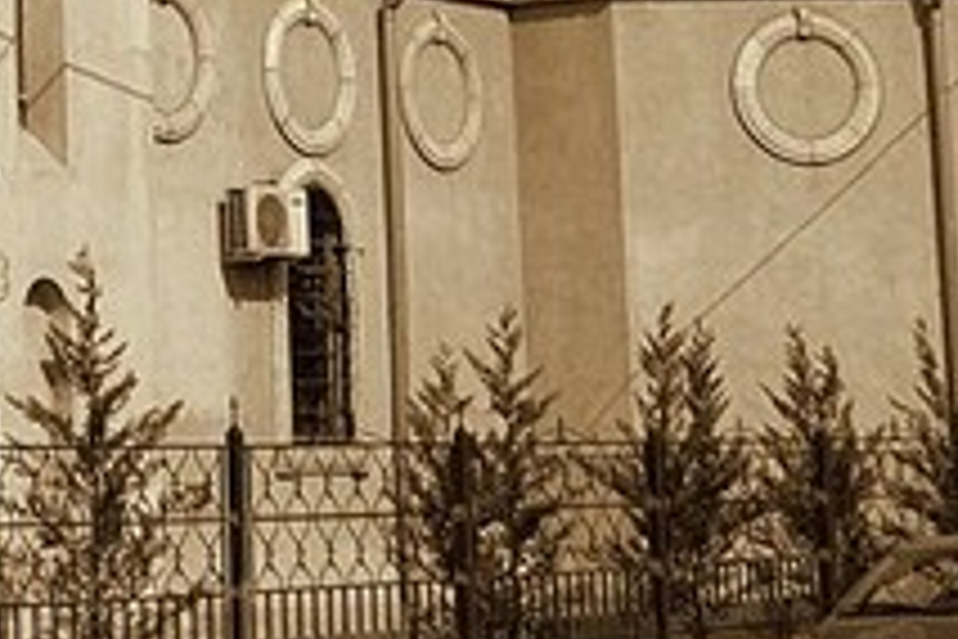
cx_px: -166
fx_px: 3592
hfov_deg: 14.7
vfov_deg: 9.8
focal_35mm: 135
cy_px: -412
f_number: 5.6
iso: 100
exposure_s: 1/800
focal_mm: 23
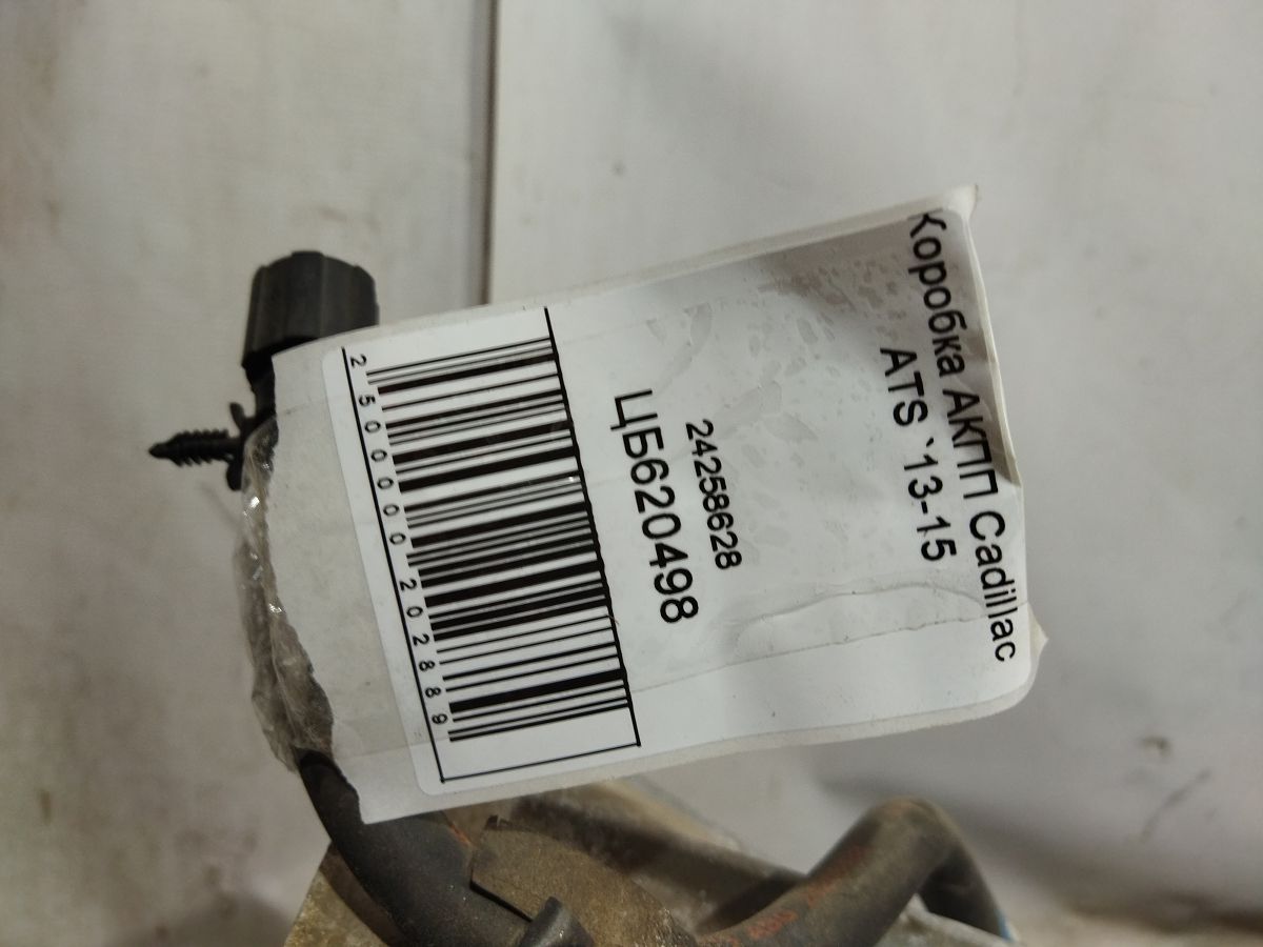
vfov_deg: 51.4
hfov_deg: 65.3
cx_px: 632
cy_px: 474
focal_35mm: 27
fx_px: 985
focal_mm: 4.71
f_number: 1.79
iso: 117
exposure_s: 1/50
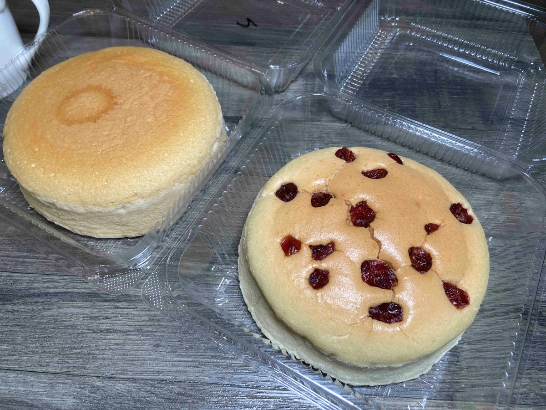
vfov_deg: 53.1
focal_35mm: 26
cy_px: 205
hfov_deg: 67.3
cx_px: 273
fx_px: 410
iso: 64
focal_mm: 4.25
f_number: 1.8
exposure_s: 1/120
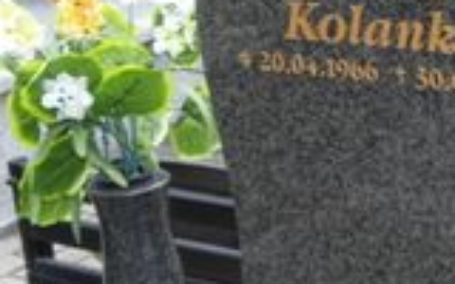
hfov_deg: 15.8
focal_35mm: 127
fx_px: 1575
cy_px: 233
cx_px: 557
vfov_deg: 10.3
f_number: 3.6
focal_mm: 6.5
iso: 100
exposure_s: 1/90
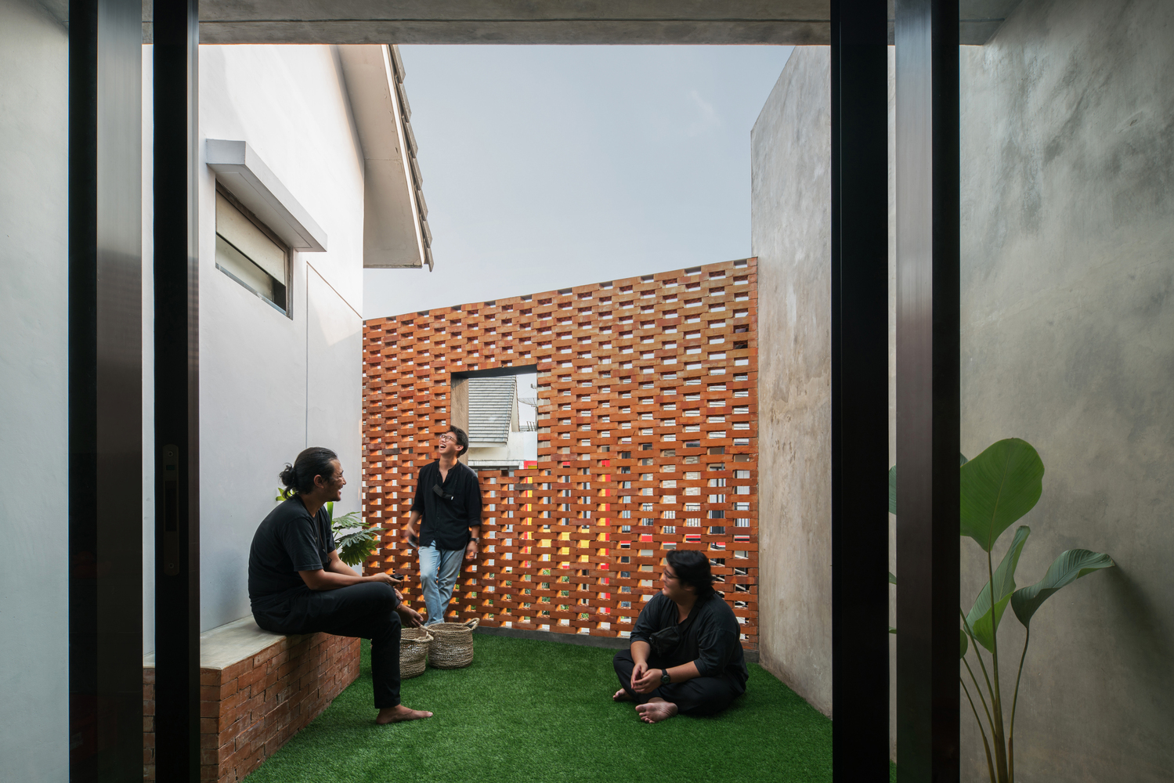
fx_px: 554
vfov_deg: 70.5
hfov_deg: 93.3
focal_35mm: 17
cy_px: 392
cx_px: 587
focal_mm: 17
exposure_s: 1/8
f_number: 11
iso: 100
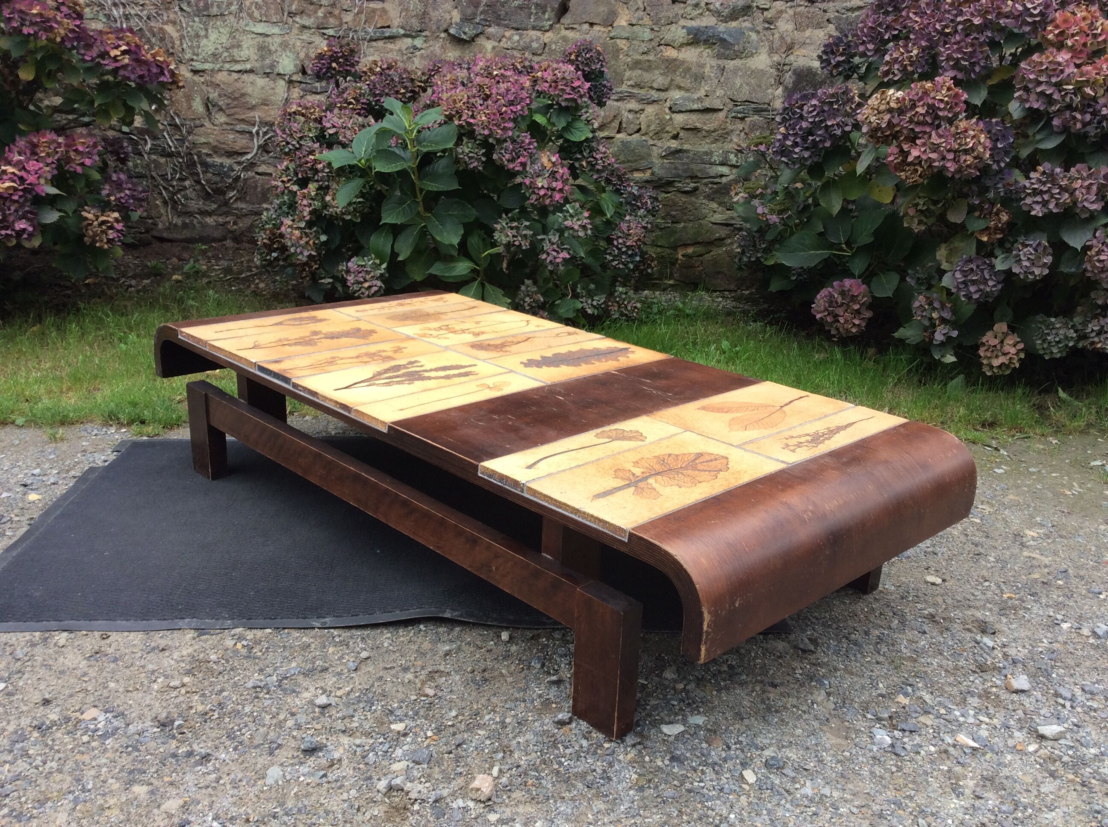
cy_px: 414
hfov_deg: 56.9
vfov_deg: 44.1
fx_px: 1023
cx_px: 554
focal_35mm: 32
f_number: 2.4
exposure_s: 1/235
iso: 32
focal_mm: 3.3
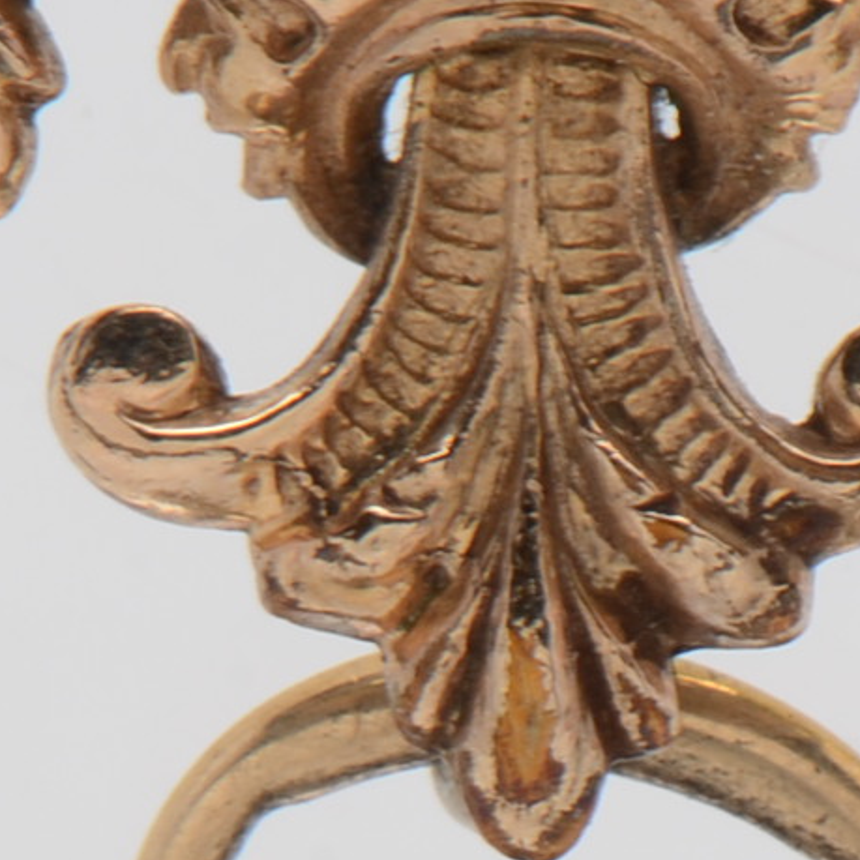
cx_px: 864
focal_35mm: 580
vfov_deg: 3.0
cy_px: 1197
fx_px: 16310
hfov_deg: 3.0
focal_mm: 85
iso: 200
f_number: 18
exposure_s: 1/125
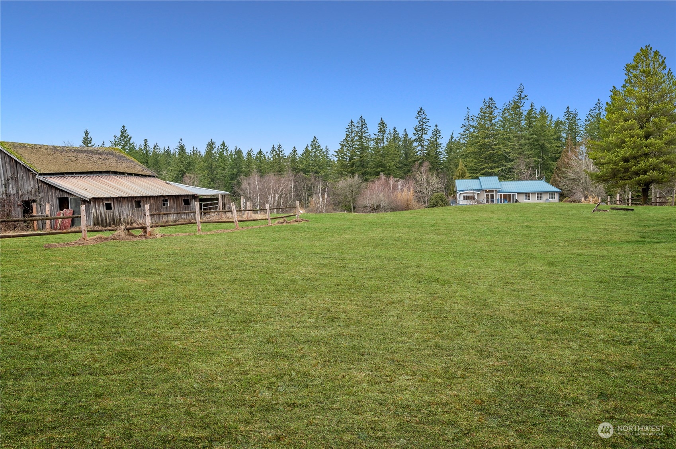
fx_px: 563
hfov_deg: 62.0
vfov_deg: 43.5
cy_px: 224
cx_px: 338
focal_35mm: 30
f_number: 8
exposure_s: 1/320
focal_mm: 30
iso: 200
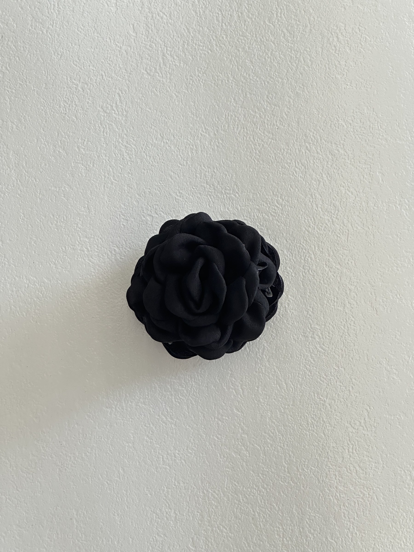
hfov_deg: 19.1
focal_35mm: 77
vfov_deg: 25.3
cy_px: 276
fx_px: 1228
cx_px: 207
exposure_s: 1/50
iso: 160
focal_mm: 9
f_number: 2.8
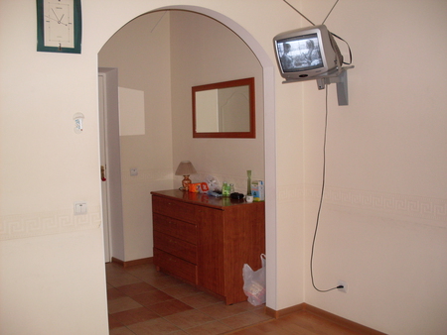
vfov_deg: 37.8
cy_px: 168
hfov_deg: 49.0
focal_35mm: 38
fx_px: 491
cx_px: 224
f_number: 2.8
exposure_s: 1/45
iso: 100
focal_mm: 6.3
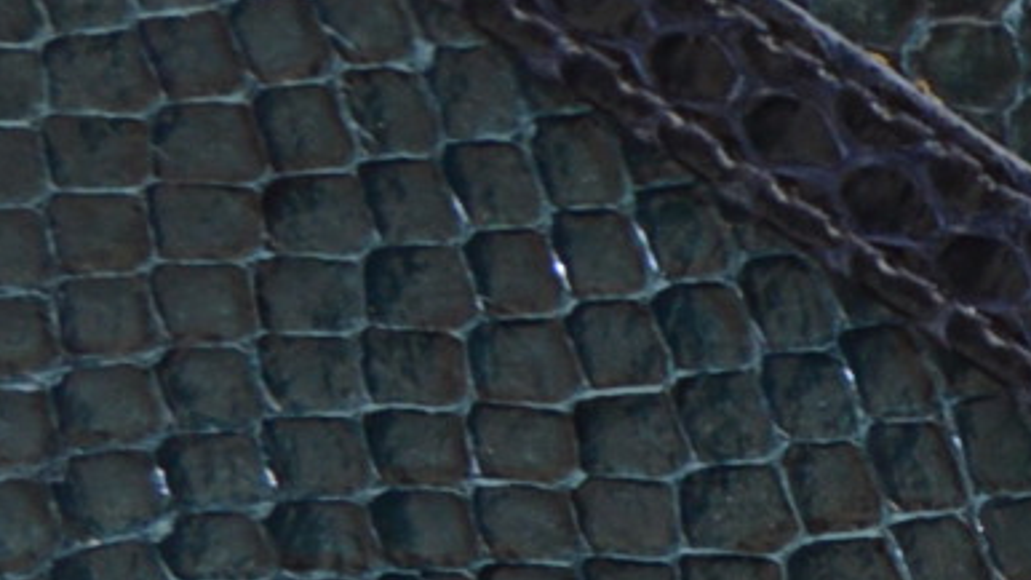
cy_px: 631
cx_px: 2369
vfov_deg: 2.6
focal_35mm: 465
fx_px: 12710
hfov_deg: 4.5
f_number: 5
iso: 200
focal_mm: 38
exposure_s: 1/200
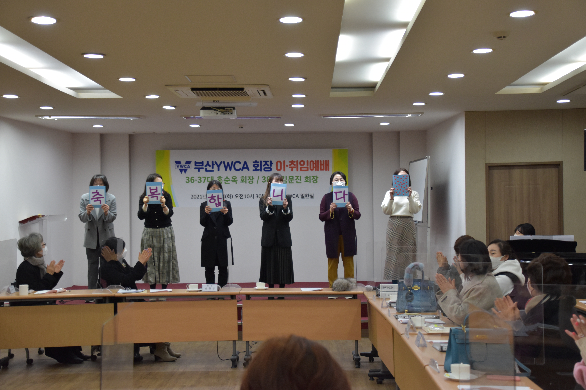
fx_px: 928
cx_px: 293
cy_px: 195
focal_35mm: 57
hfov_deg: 35.1
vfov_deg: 23.8
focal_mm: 38
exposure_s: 1/100
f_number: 5
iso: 1000
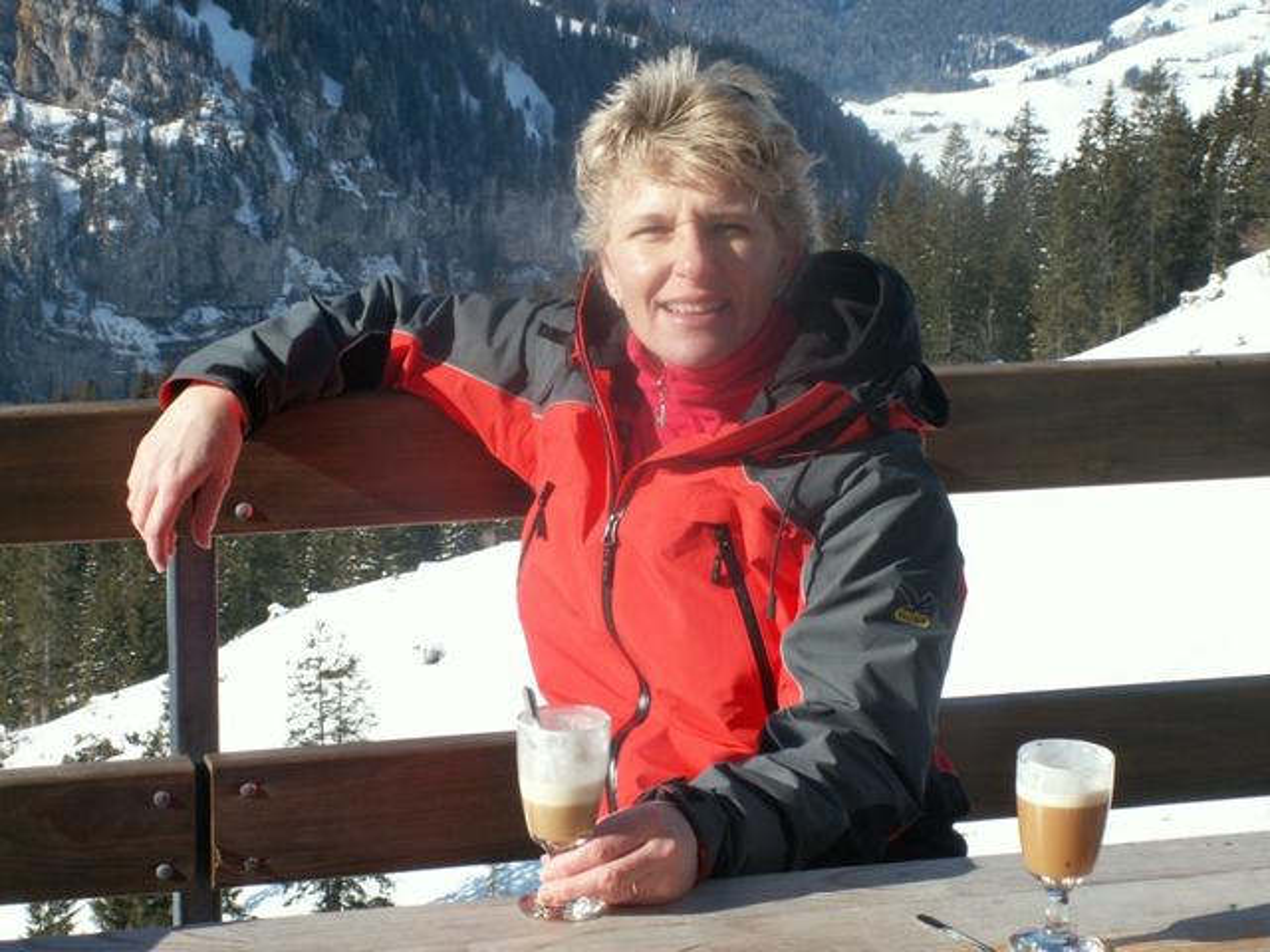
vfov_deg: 17.0
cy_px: 476
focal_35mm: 87
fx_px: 3192
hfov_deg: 22.5
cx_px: 635
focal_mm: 14.58
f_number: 7.1
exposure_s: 1/200
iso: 50
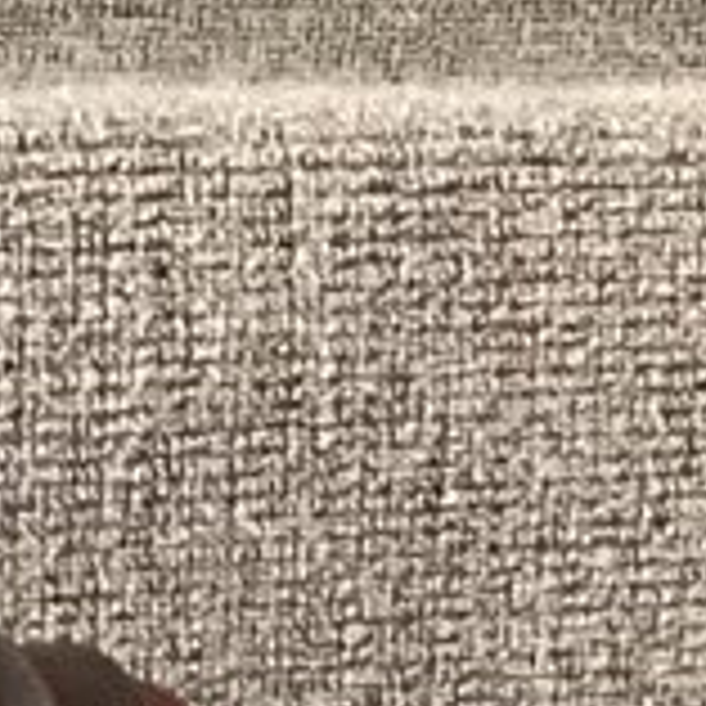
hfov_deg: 6.6
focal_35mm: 264
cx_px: -101
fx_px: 6092
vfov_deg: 6.2
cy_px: 1999
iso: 400
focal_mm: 3.3
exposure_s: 1/40
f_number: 2.4
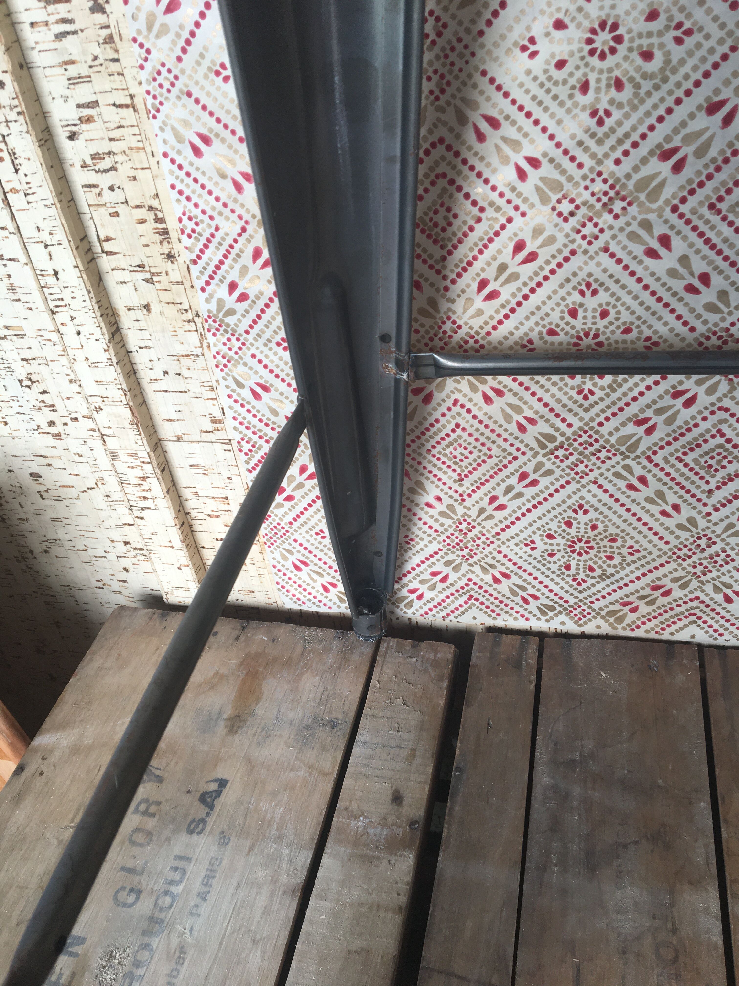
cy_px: 493
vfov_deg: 61.7
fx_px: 825
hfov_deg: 48.2
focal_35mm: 29
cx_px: 370
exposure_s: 1/100
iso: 32
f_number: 2.2
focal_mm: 4.15
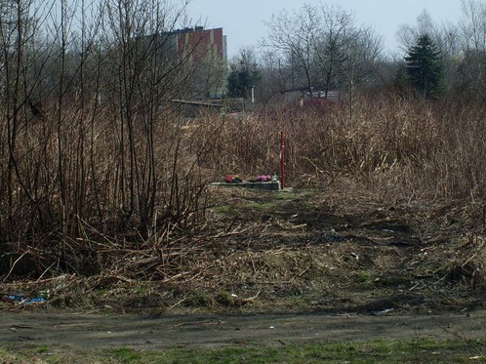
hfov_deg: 13.3
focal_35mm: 149
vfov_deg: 9.9
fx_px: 2091
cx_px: 284
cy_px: 129
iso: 80
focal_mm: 17.4
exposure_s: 1/500
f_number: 4.9
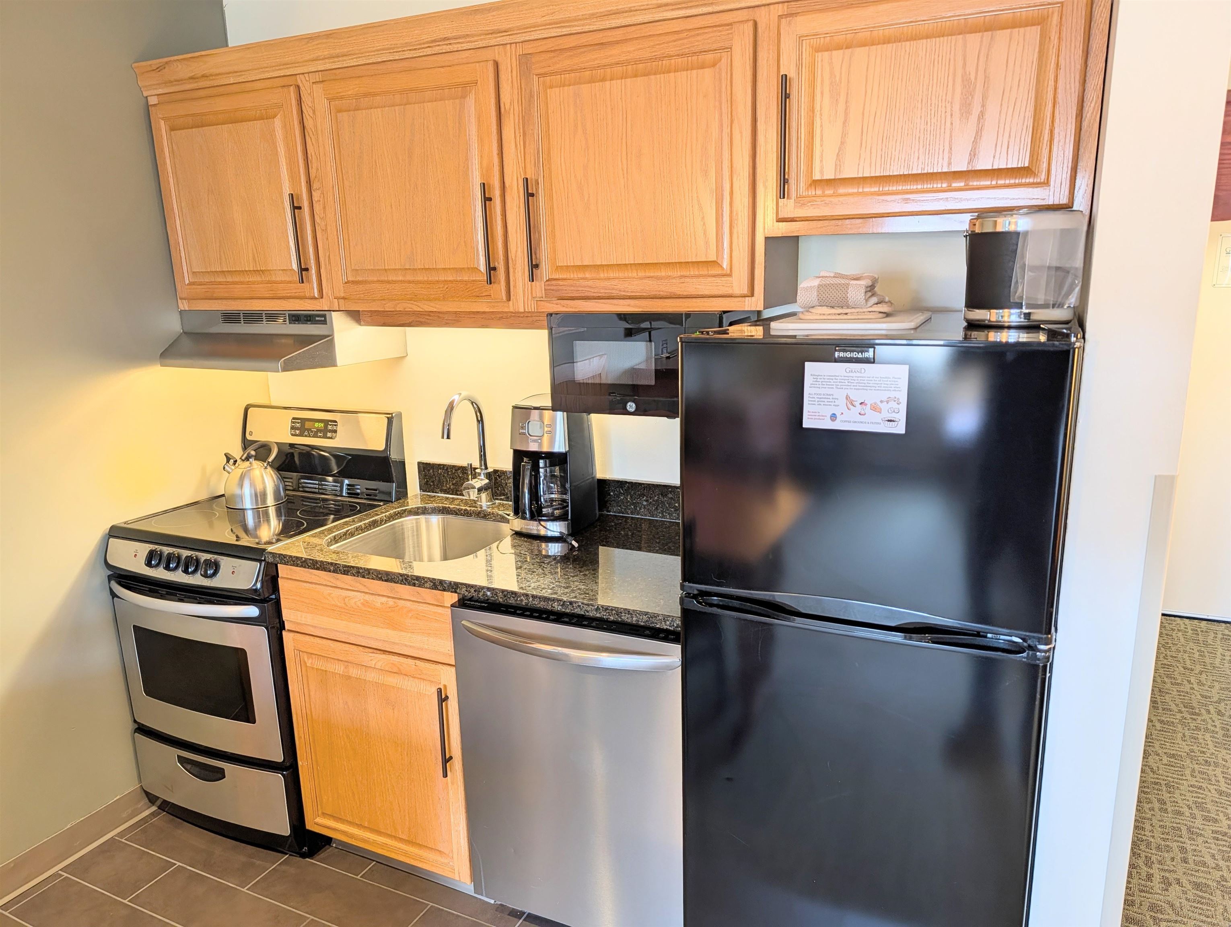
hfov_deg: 71.5
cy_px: 464
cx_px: 616
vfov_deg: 56.9
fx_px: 855
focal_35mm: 24
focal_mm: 6.9
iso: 21
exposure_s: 1/120
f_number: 1.68
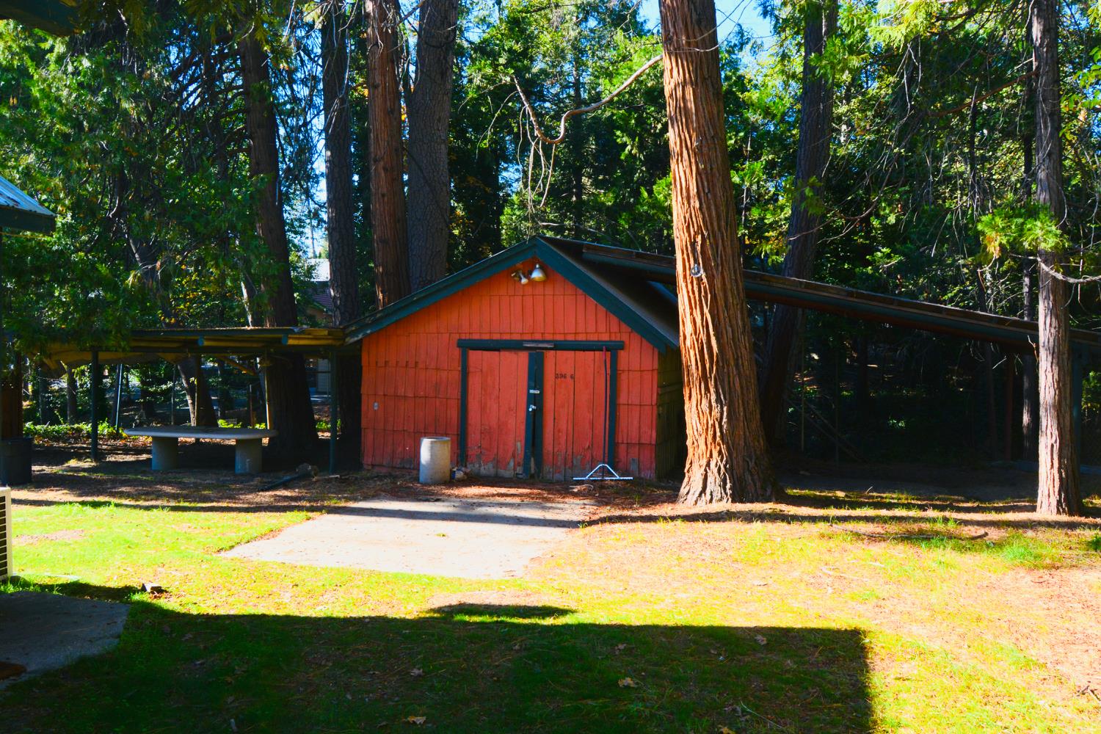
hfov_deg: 67.4
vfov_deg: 47.9
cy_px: 367
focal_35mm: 27
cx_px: 550
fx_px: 826
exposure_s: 1/160
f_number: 10
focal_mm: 18
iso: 400
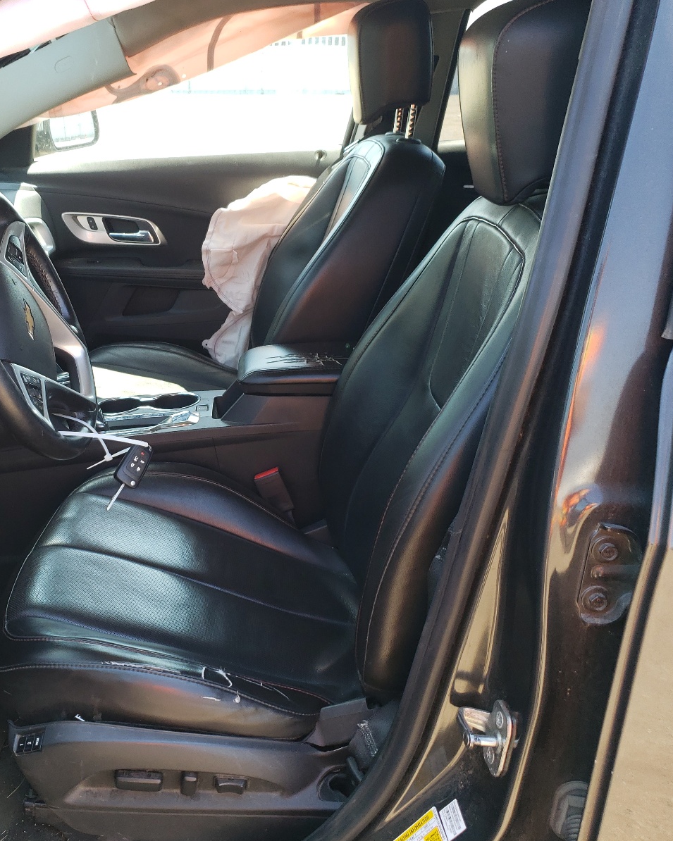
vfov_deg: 52.8
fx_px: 847
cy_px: 422
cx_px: 175
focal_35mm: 34
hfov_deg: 42.1
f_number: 1.5
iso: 50
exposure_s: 1/217
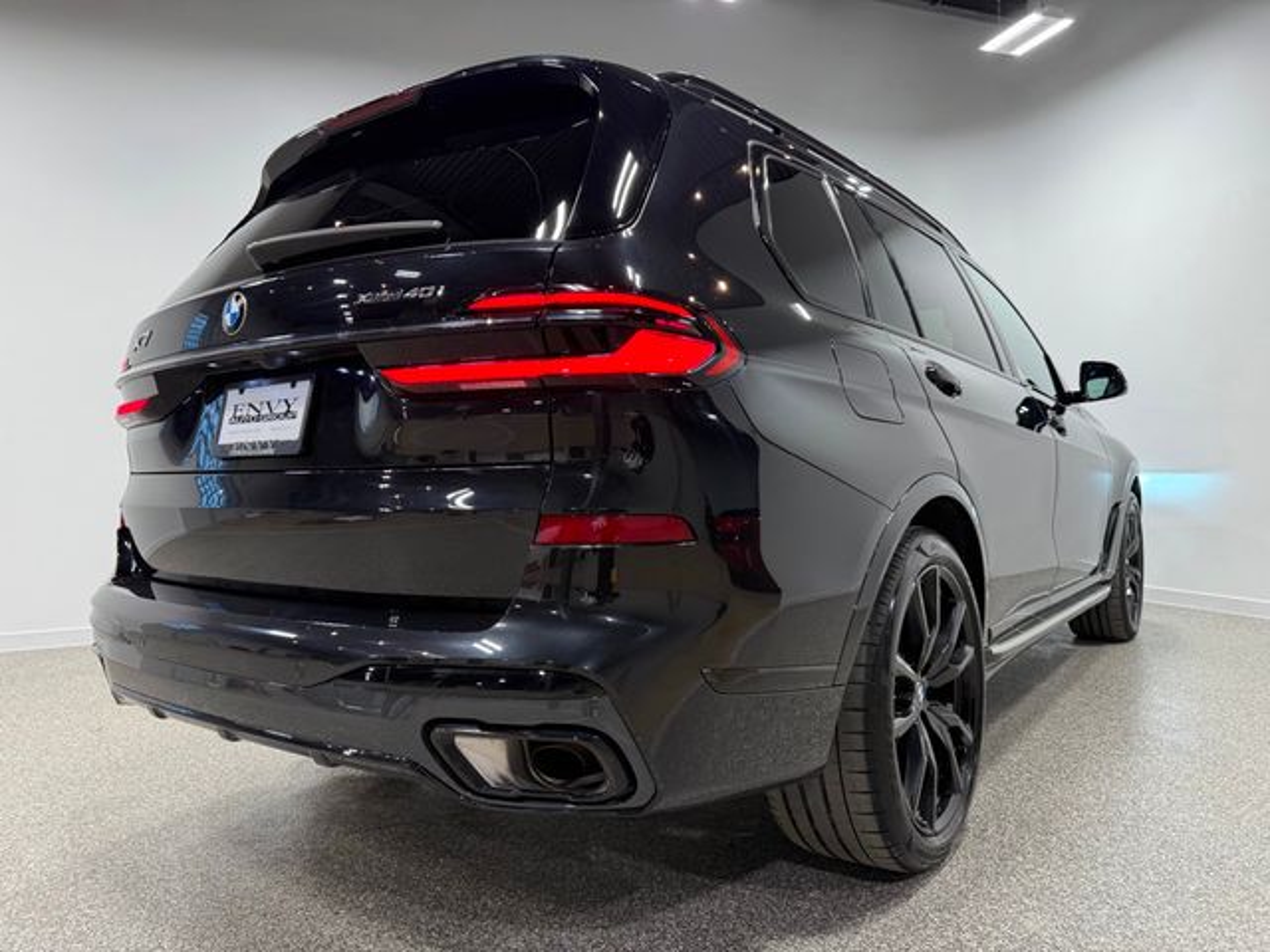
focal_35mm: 24
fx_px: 881
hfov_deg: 71.6
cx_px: 635
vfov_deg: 56.8
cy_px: 476
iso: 80
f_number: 1.78
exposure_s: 1/125
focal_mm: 6.76
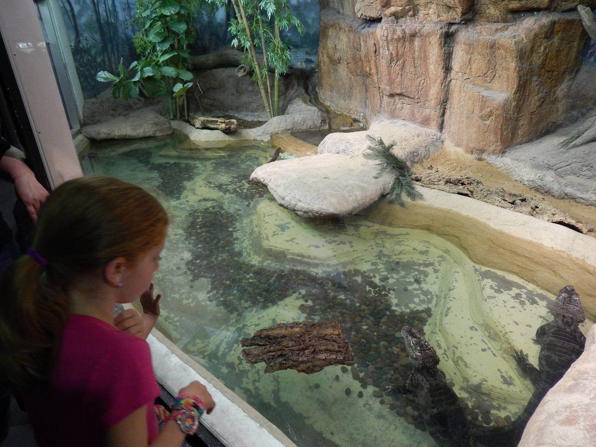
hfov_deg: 73.9
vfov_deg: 58.9
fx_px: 396
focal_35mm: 23
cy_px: 224
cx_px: 298
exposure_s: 1/25
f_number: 3
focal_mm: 4
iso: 400
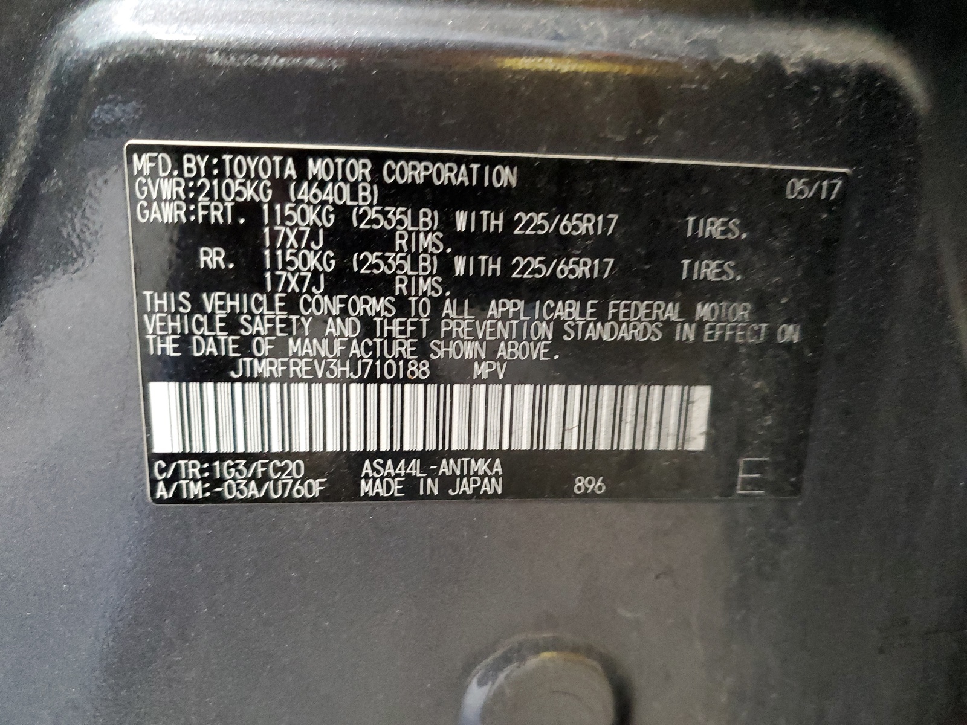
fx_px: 726
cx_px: 484
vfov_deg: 53.1
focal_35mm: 26
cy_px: 362
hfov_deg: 67.3
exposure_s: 1/30
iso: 351
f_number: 1.5
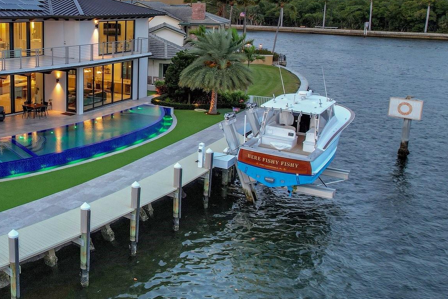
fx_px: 485
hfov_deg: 45.9
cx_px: 64
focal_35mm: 39
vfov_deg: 33.8
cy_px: 93
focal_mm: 8.38
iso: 100
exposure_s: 1/25
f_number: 2.8
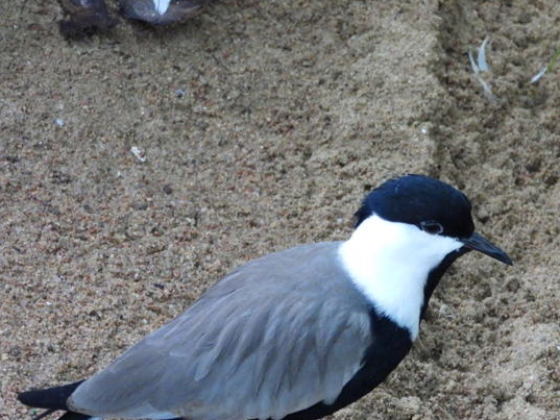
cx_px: 360
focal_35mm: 380
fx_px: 6149
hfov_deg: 5.2
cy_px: 261
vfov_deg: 3.9
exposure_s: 1/30
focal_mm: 45.8
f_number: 4.5
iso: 900
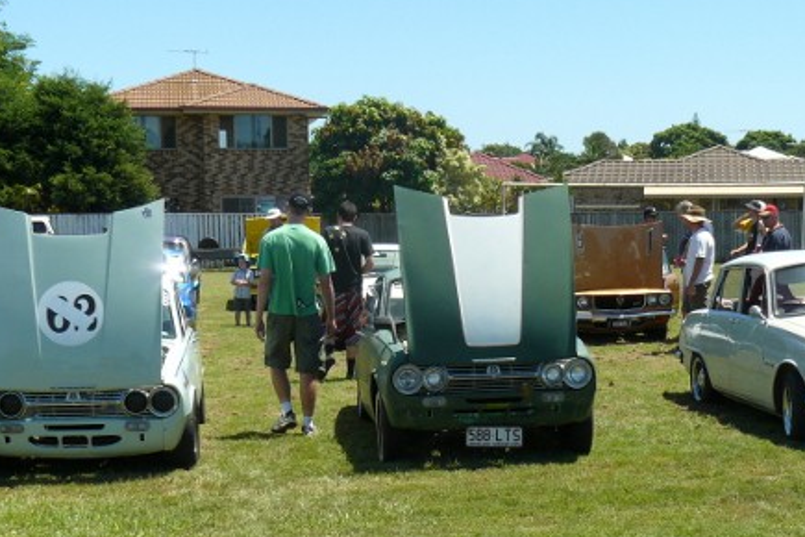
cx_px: 487
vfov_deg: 18.1
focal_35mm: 75
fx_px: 1677
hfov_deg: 26.9
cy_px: 387
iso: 100
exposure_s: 1/320
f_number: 5.6
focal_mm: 8.1
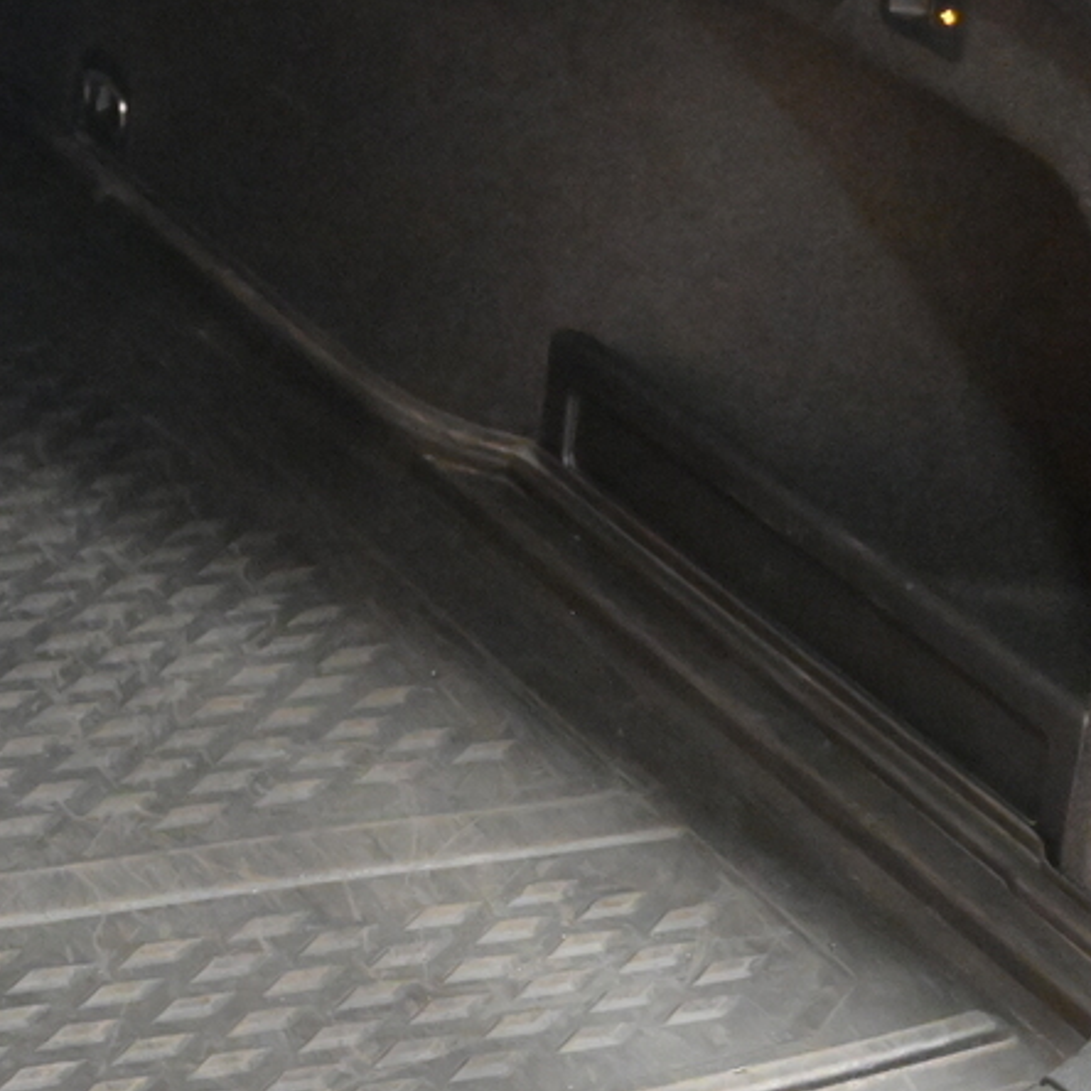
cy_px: 283
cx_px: -297
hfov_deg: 13.4
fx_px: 4477
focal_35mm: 126
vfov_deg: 13.8
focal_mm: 27
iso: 8000
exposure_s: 1/60
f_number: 5
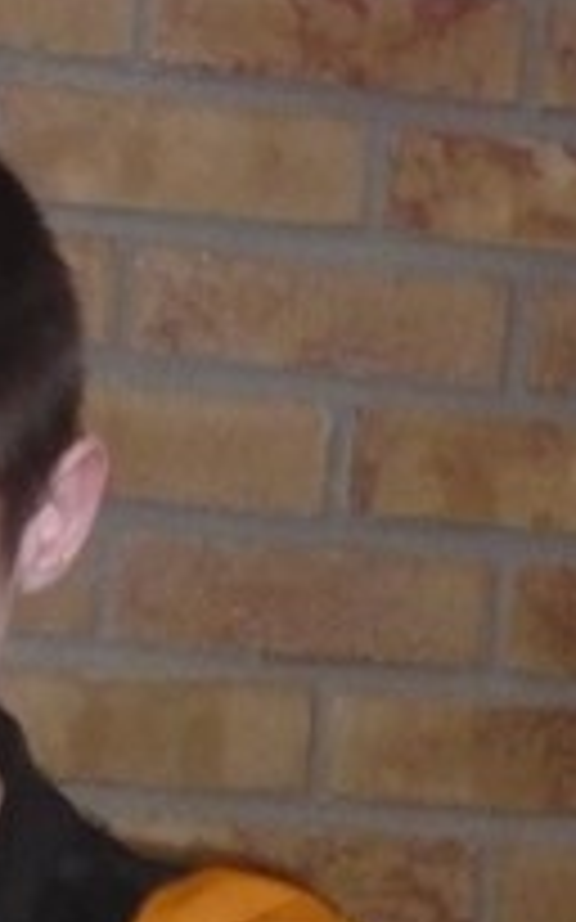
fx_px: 6560
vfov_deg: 8.0
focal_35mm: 261
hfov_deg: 5.0
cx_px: -104
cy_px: 625
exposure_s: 1/30
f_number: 5
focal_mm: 17.4
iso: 640
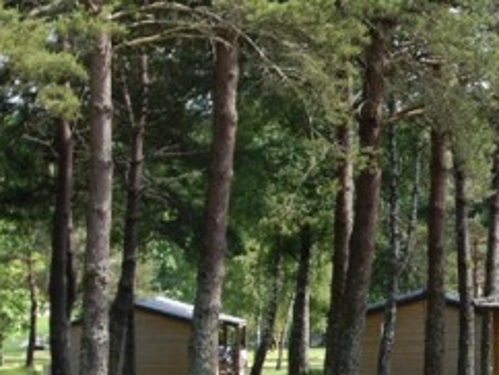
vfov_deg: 9.2
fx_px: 2323
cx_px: 631
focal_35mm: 161
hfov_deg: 11.9
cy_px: 350
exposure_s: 1/125
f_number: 3.8
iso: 50
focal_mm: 10.8
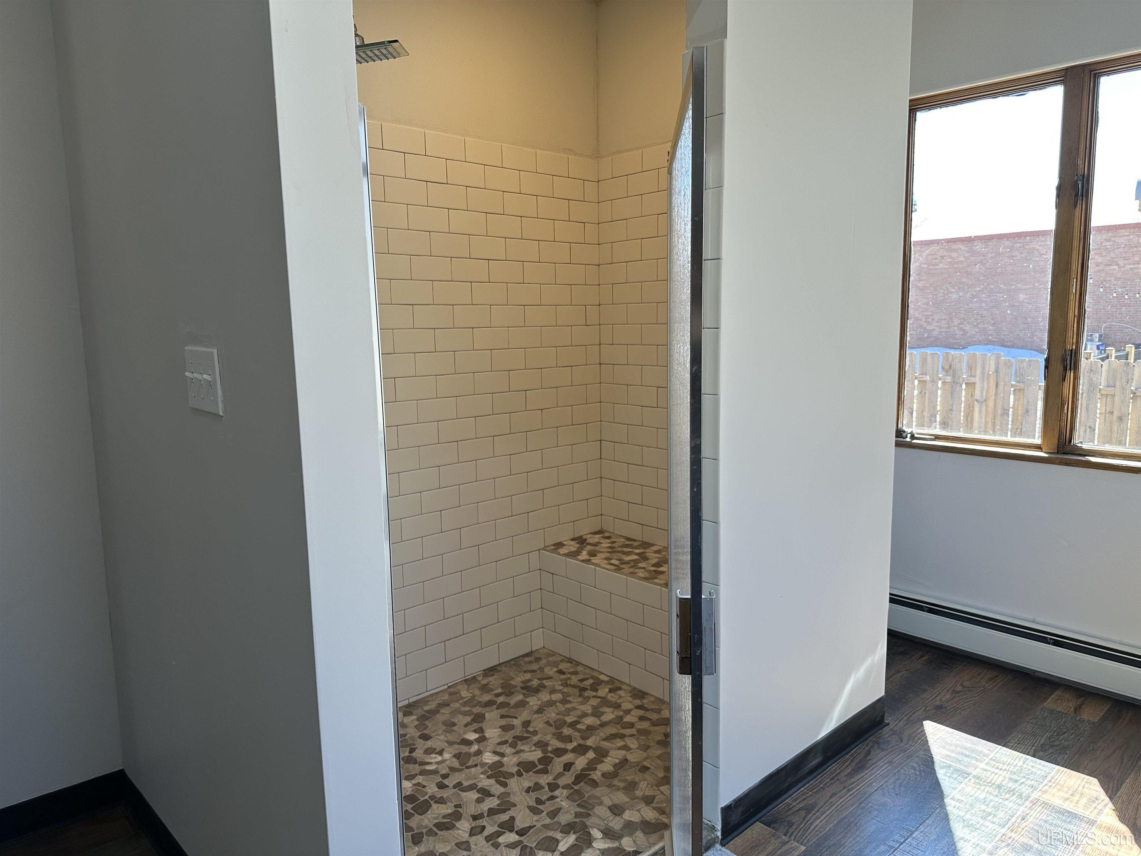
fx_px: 791
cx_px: 570
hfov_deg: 71.6
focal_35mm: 24
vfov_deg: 56.8
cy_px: 428
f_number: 1.78
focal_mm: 6.86
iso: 80
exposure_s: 1/370
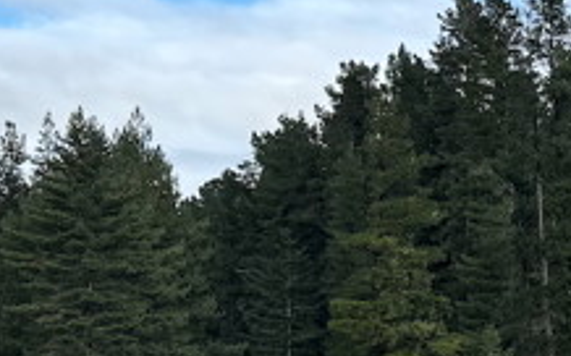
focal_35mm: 140
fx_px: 2178
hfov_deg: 13.5
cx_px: 1001
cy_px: 411
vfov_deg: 9.2
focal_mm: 6.76
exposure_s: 1/3096
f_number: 1.78
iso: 80
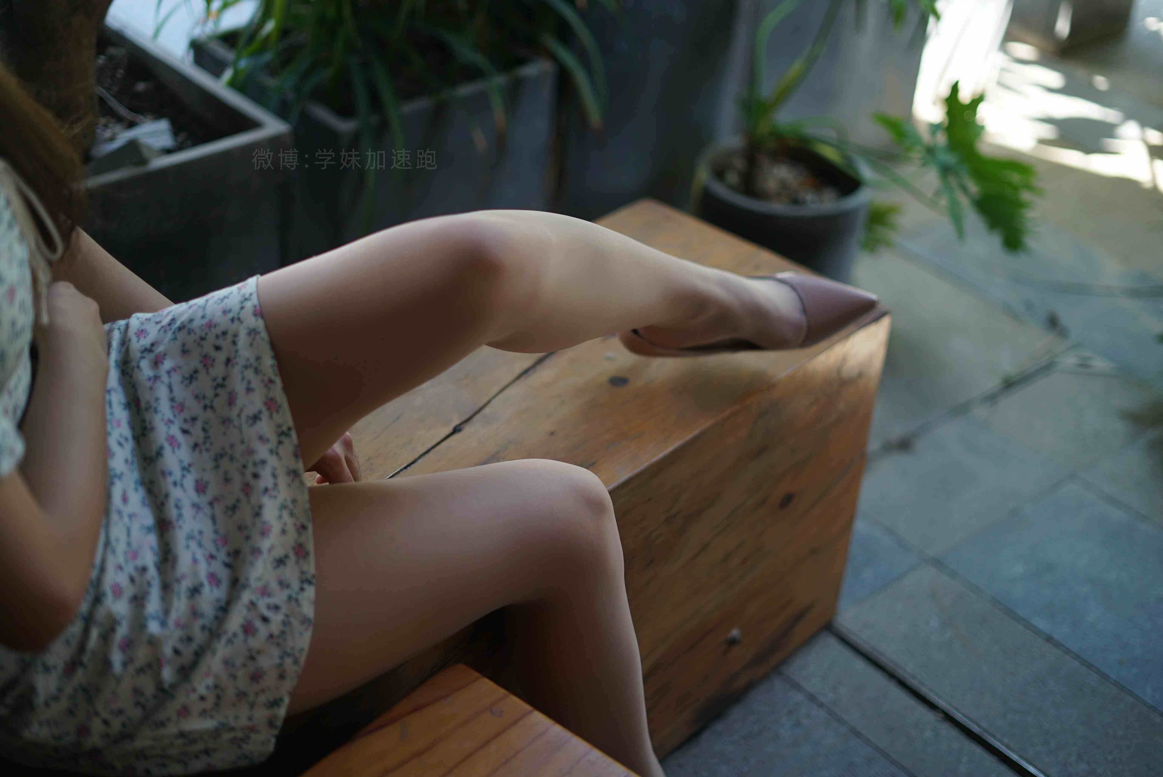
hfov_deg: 39.6
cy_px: 388
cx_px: 582
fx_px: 1616
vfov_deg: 27.0
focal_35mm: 50
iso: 250
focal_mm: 50
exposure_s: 1/500
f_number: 1.8
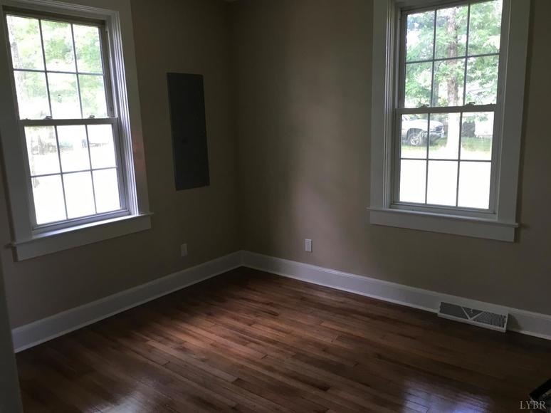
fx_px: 461
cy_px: 206
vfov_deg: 48.2
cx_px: 276
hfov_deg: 61.7
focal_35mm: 29
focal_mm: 4.15
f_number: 2.2
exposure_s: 1/30
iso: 25
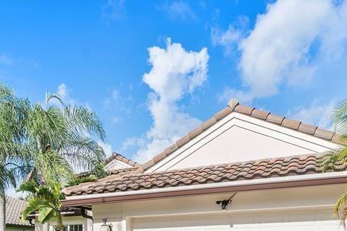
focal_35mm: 33
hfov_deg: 57.2
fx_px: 318
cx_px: 162
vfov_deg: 34.7
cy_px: 252
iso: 100
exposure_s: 1/160
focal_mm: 10
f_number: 11
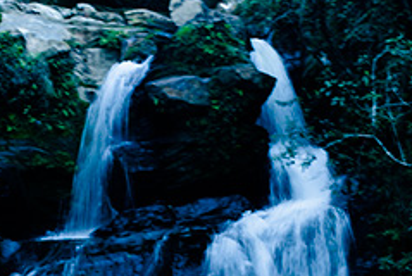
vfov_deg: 12.4
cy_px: 223
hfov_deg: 18.5
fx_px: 1261
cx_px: 157
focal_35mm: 110
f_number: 16
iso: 100
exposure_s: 1/4
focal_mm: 35
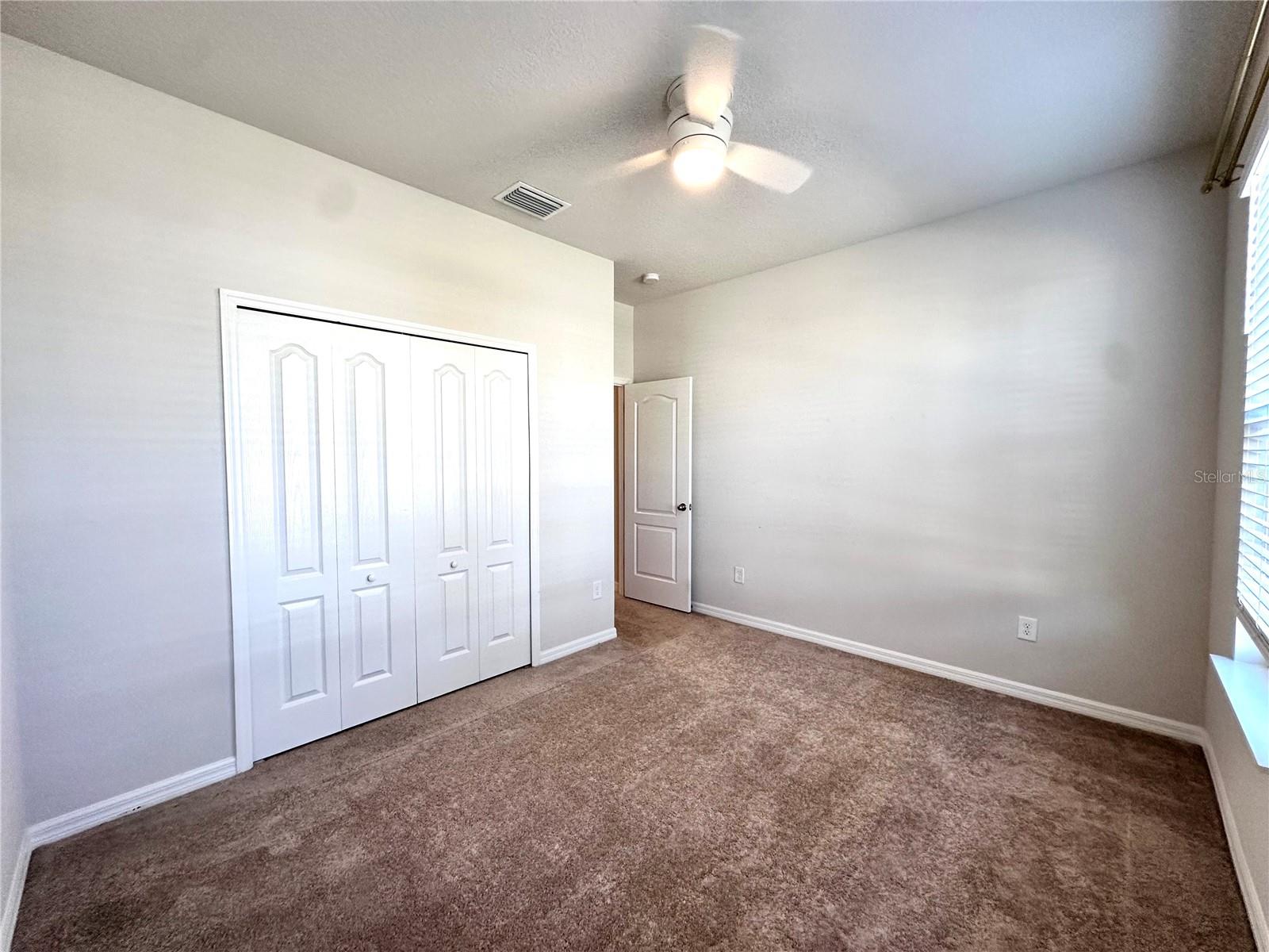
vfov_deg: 85.7
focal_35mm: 14
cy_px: 476
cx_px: 634
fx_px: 513
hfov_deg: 102.1
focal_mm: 2.22
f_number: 2.2
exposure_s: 1/120
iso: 200
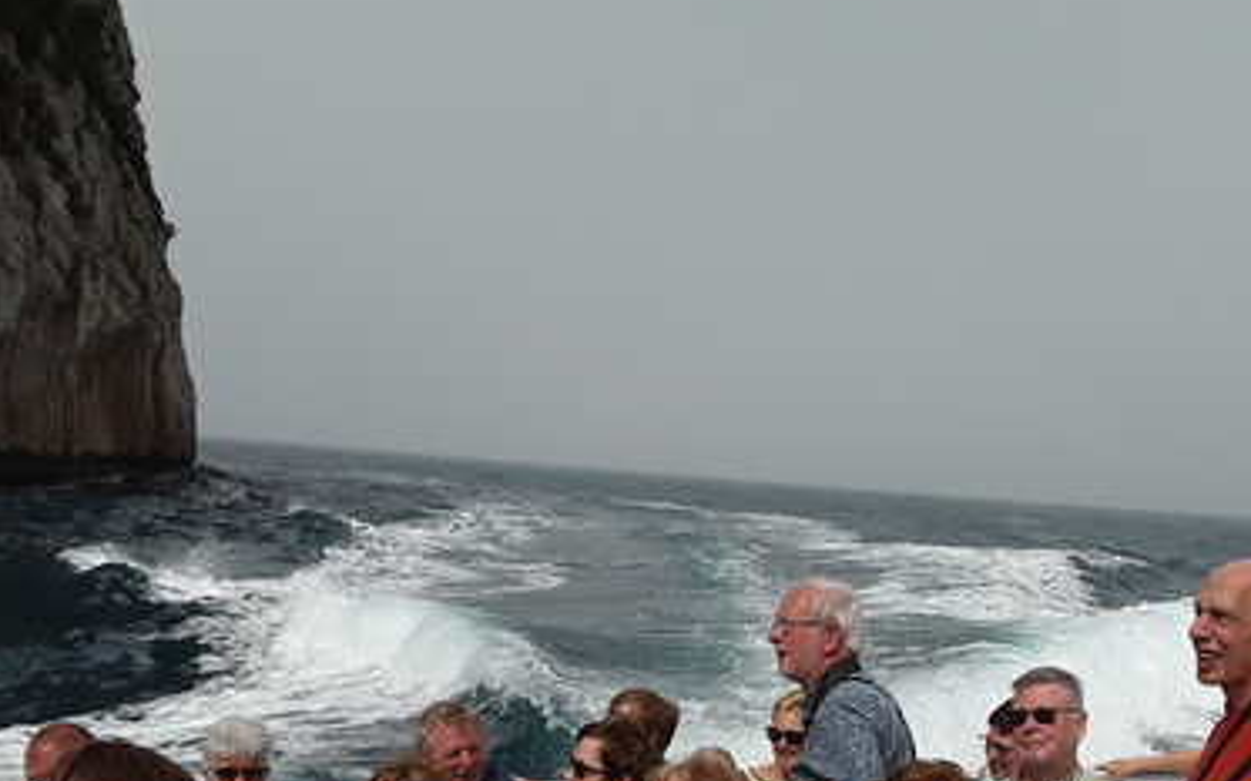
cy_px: 727
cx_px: 812
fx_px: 1568
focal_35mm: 46
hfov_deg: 43.0
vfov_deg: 26.9
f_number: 1.9
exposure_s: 1/3165
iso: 40
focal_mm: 2.91
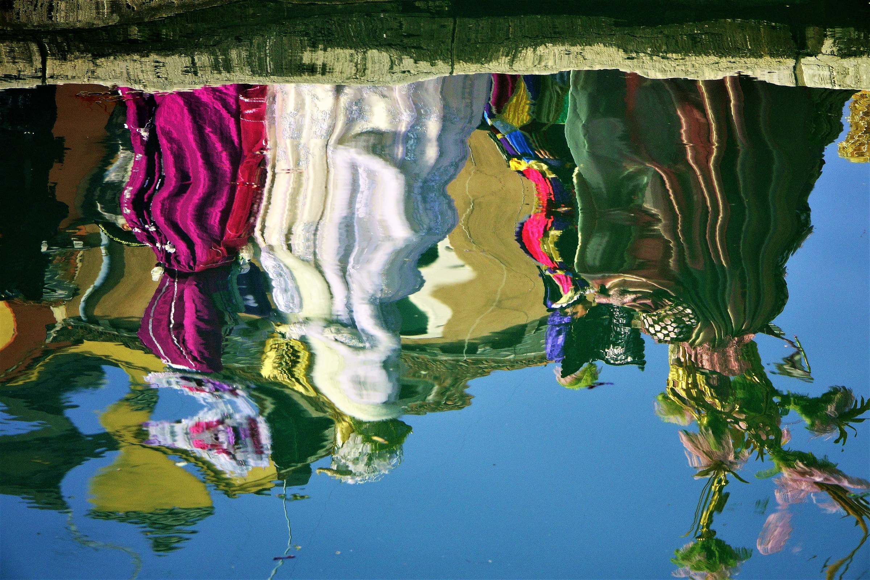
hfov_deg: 10.3
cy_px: 290
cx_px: 435
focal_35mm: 200
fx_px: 4833
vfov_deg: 6.9
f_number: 9
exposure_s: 1/200
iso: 200
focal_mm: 73.19
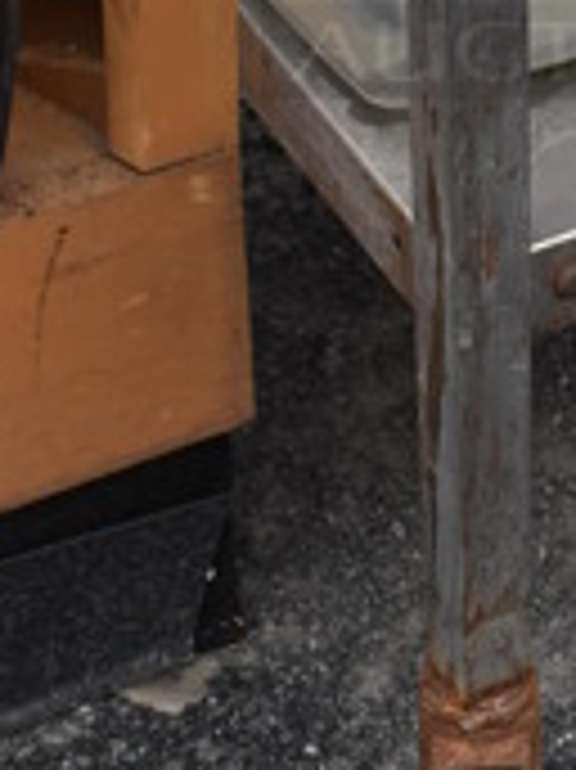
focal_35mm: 139
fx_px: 3088
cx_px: 765
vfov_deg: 13.8
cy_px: -137
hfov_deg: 10.4
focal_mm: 18
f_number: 6.3
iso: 200
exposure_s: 1/250
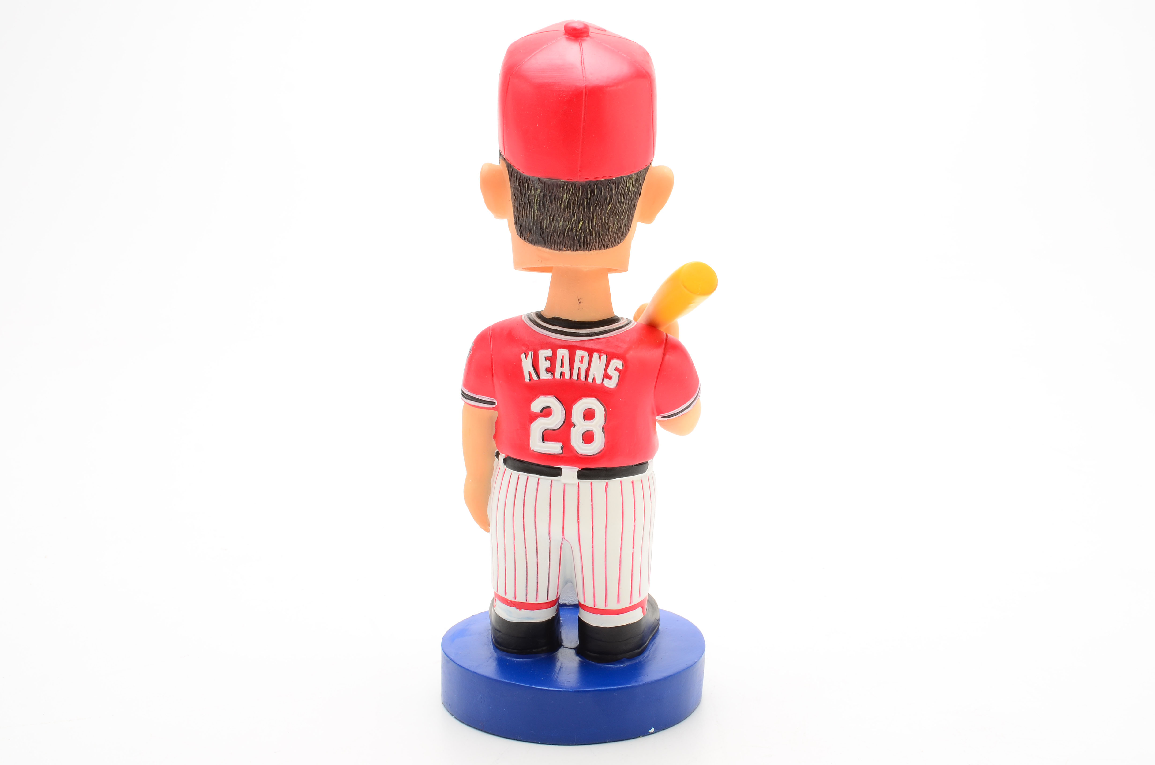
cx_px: 578
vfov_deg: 32.9
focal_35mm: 40
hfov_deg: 48.0
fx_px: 1297
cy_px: 382
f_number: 18
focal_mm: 27
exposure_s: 1/160
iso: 100
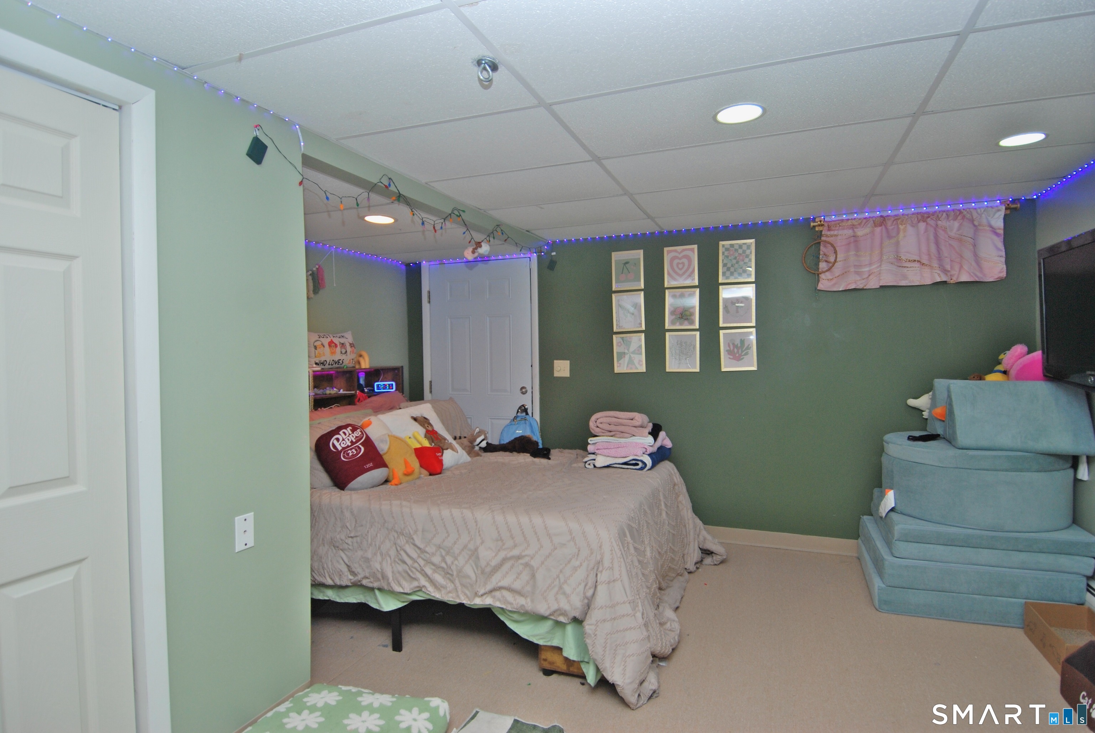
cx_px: 548
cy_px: 366
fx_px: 548
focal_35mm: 18
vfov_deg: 67.5
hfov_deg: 89.9
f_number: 4
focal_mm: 12
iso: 200
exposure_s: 1/60
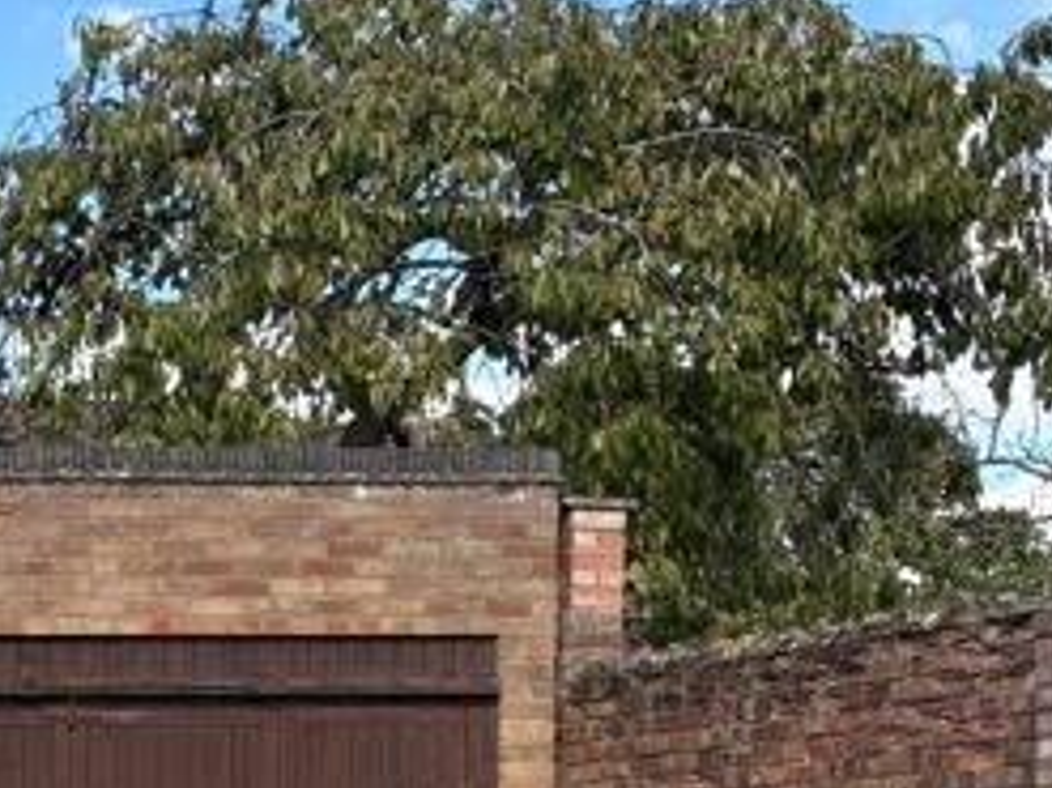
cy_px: 809
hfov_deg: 15.9
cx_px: -762
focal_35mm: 108
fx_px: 3281
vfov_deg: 13.5
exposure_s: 1/1667
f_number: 1.6
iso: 50
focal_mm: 5.96
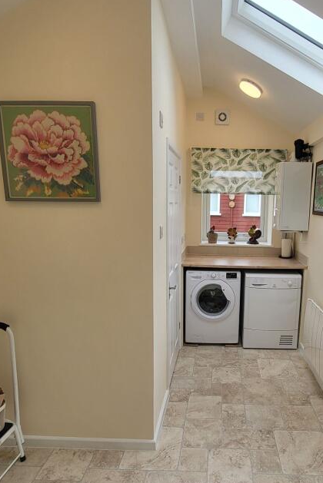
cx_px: 213
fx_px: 296
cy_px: 253
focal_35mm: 22
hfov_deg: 56.2
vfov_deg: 78.5
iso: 32
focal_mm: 1.74
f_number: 2.2
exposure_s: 1/143
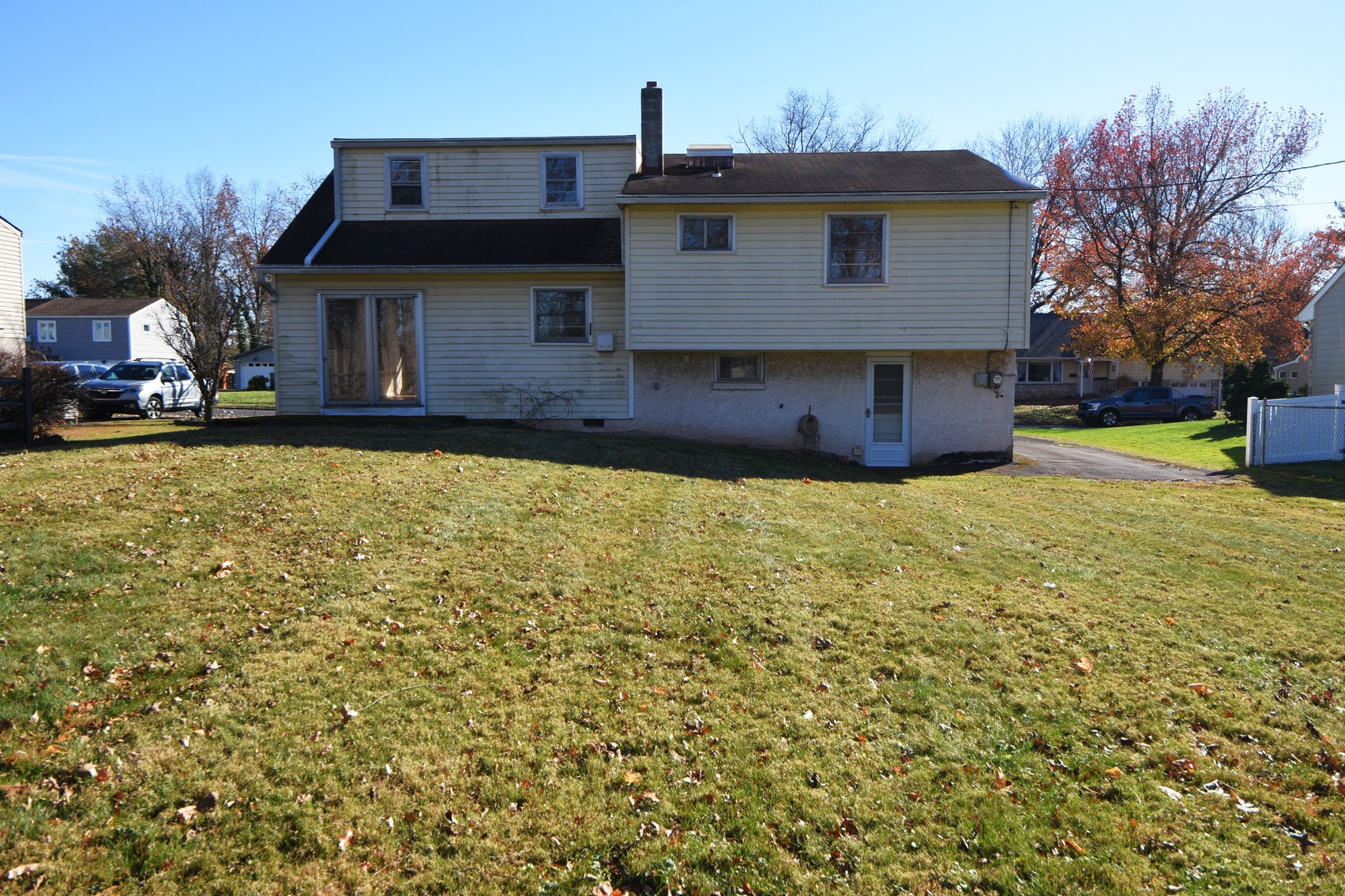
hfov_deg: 71.5
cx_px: 672
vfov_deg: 51.3
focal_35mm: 25
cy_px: 448
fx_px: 934
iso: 100
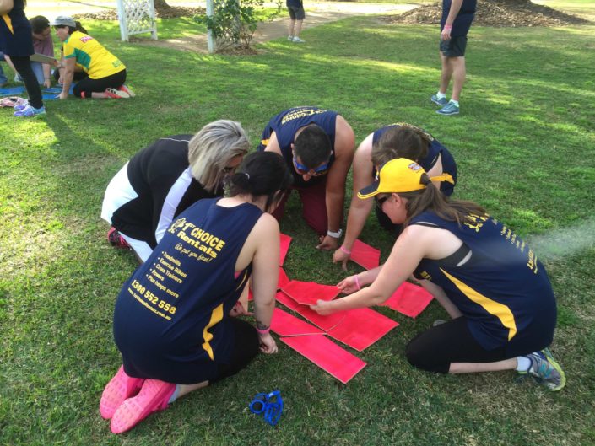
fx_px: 499
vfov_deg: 48.2
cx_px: 298
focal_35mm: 29
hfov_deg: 61.7
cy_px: 223
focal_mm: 4.15
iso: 32
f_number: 2.2
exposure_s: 1/129
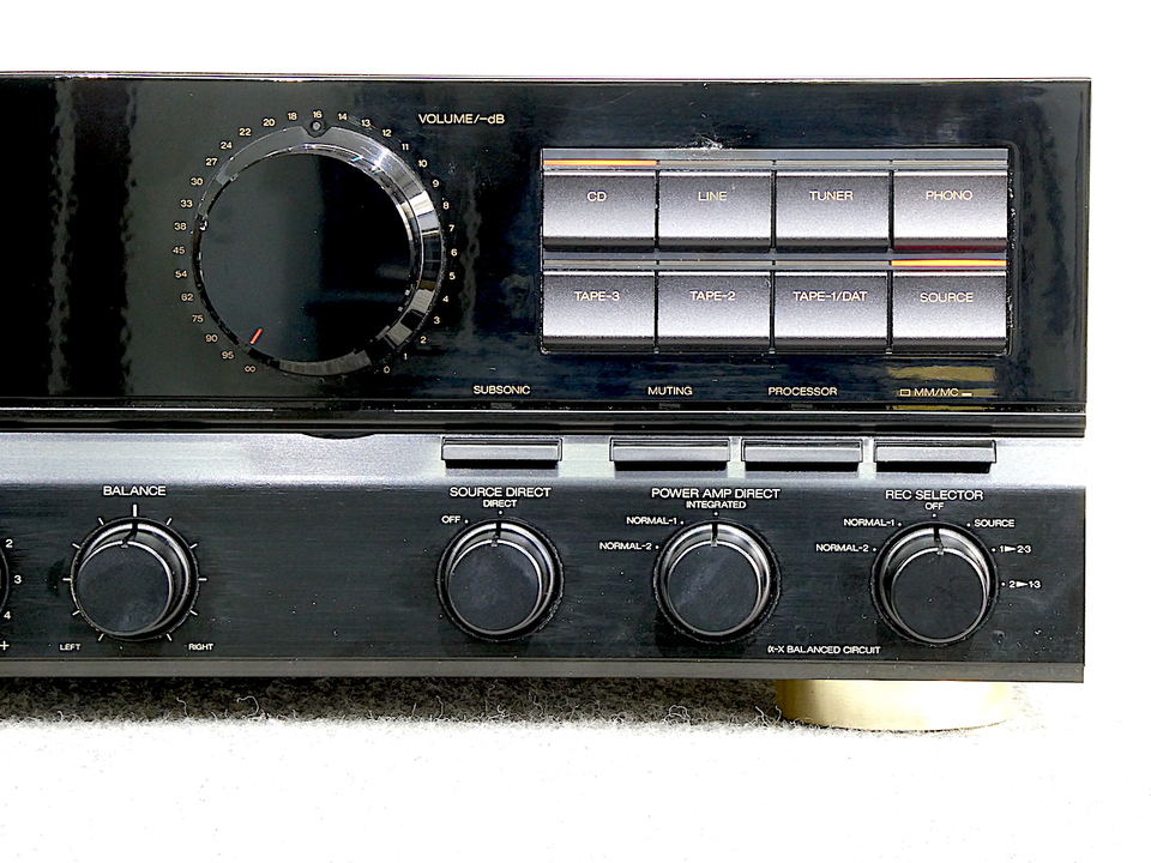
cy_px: 432
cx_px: 576
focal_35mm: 124
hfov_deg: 15.9
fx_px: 4123
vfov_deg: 12.0
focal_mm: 22.3
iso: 200
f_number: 5.2
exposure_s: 1/1.6
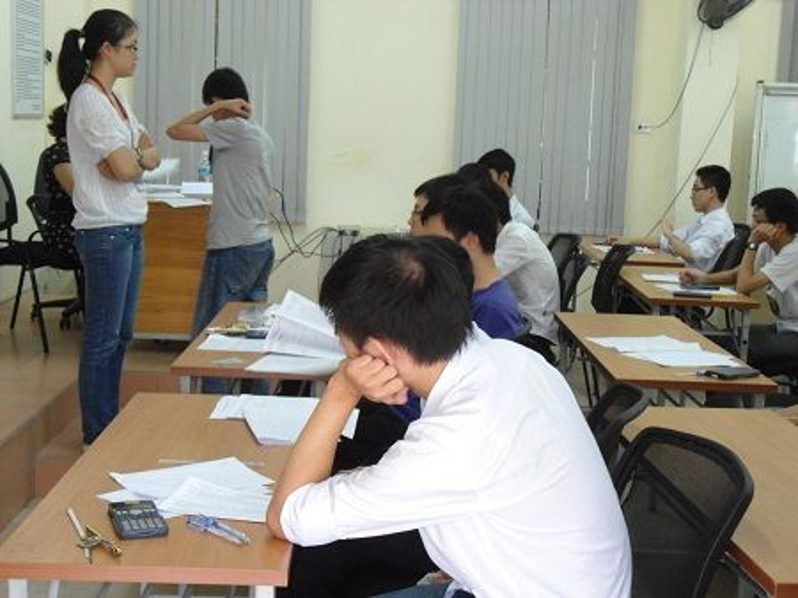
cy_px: 299
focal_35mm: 53
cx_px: 399
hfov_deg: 36.2
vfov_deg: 27.5
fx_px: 1221
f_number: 3.9
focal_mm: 9.5
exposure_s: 1/30
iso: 400
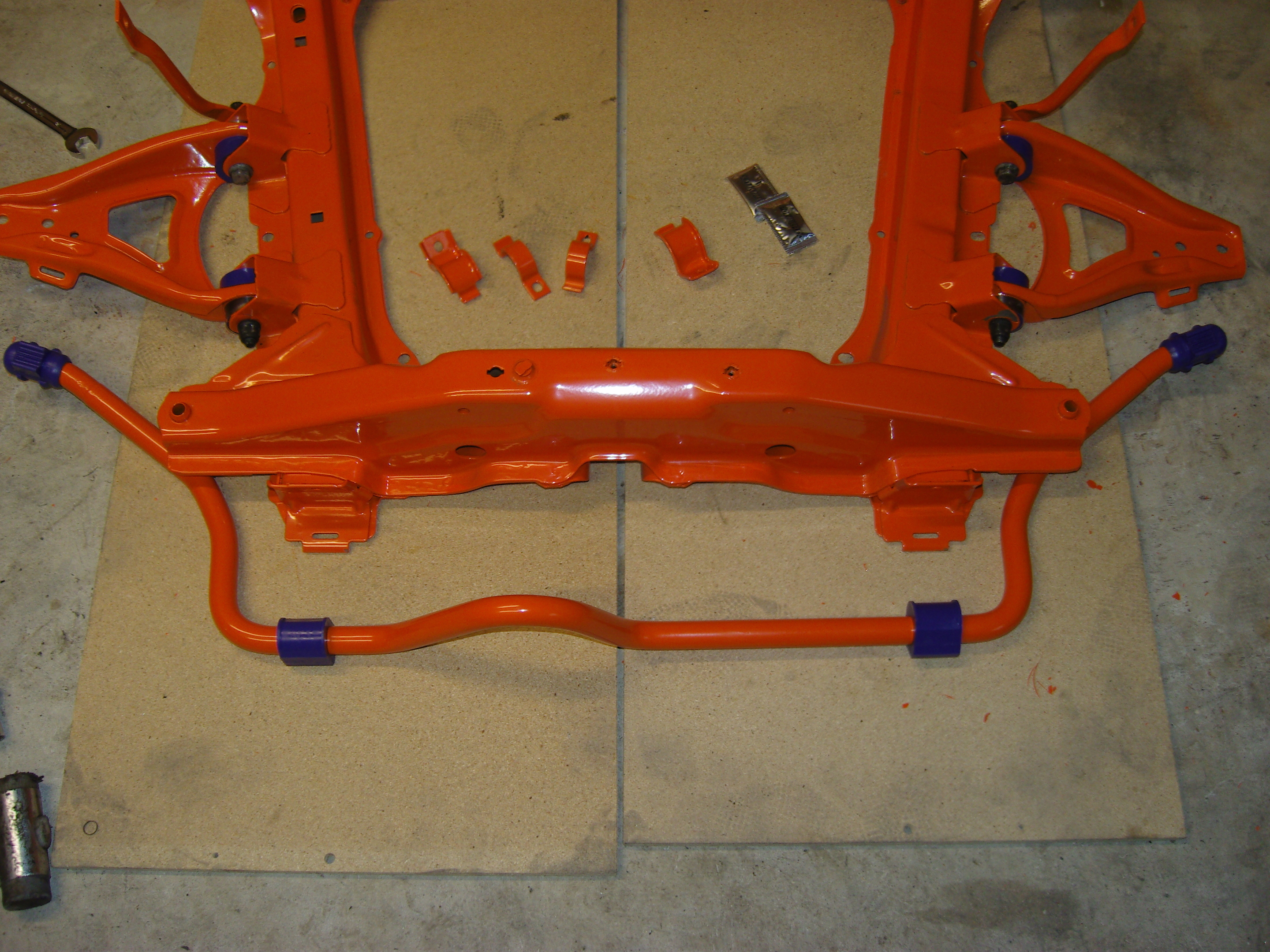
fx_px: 1247
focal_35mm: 34
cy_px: 476
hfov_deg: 54.0
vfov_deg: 41.8
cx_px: 635
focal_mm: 7.3
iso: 100
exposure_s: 1/40
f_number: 2.8
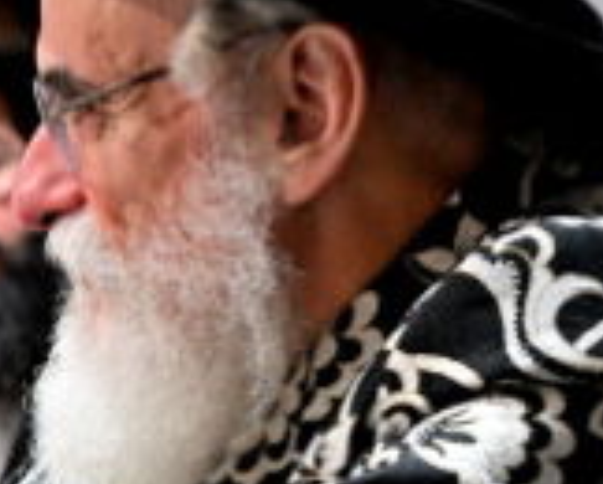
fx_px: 4556
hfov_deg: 7.4
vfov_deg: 6.0
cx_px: -469
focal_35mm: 255
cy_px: 609
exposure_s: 1/125
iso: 1250
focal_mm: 43
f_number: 4
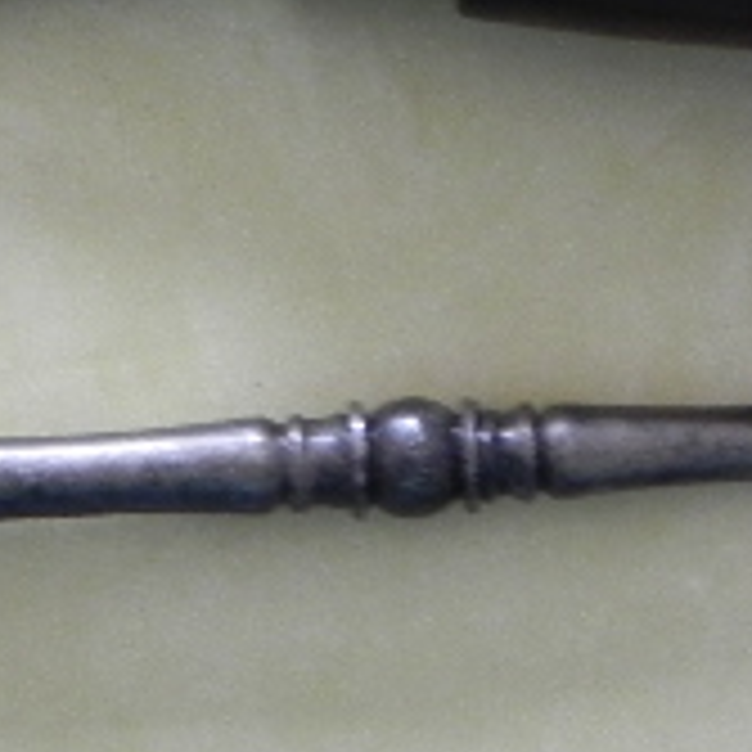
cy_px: 311
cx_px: 378
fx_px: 2163
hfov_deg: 19.7
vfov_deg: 19.7
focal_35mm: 88
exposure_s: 1/8
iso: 330
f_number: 2.8
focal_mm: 4.6
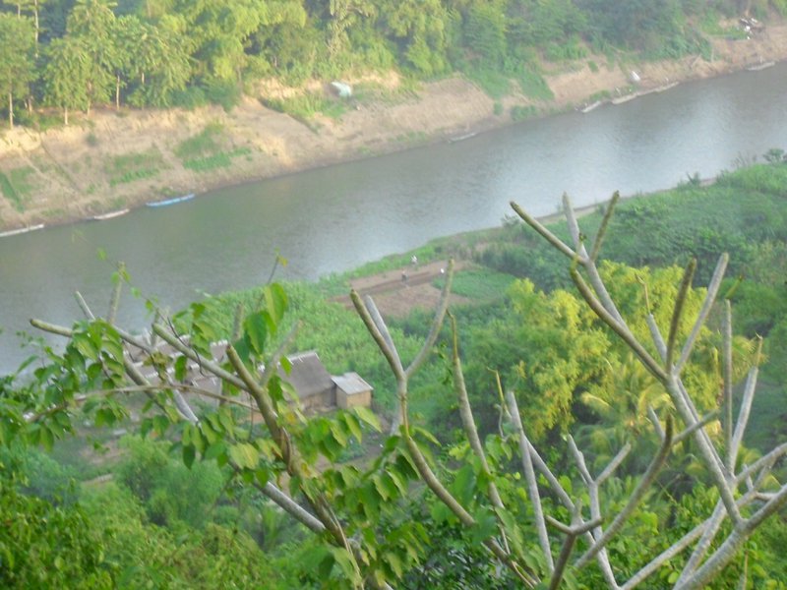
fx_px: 2569
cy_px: 295
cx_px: 394
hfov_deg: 17.4
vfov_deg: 13.1
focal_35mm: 113
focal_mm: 18.6
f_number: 5.2
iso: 400
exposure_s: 1/100
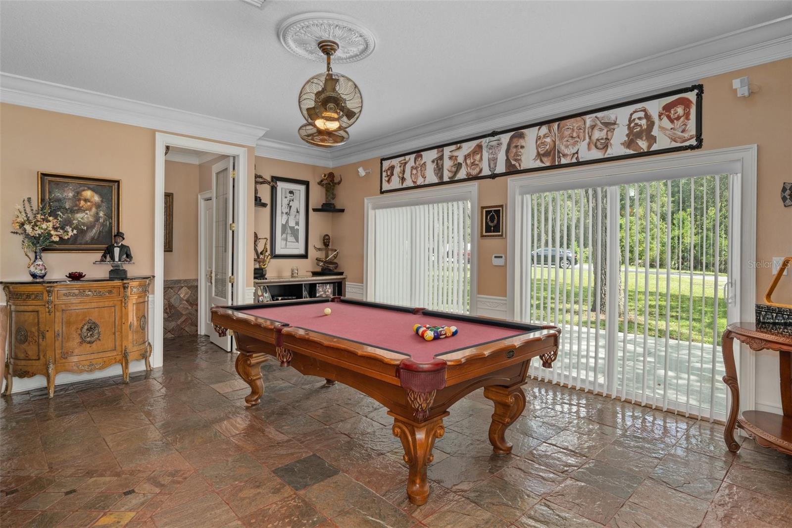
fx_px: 418
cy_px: 264
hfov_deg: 86.9
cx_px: 396
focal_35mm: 19
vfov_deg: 64.5
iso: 320
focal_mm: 19
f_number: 8
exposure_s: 1/3
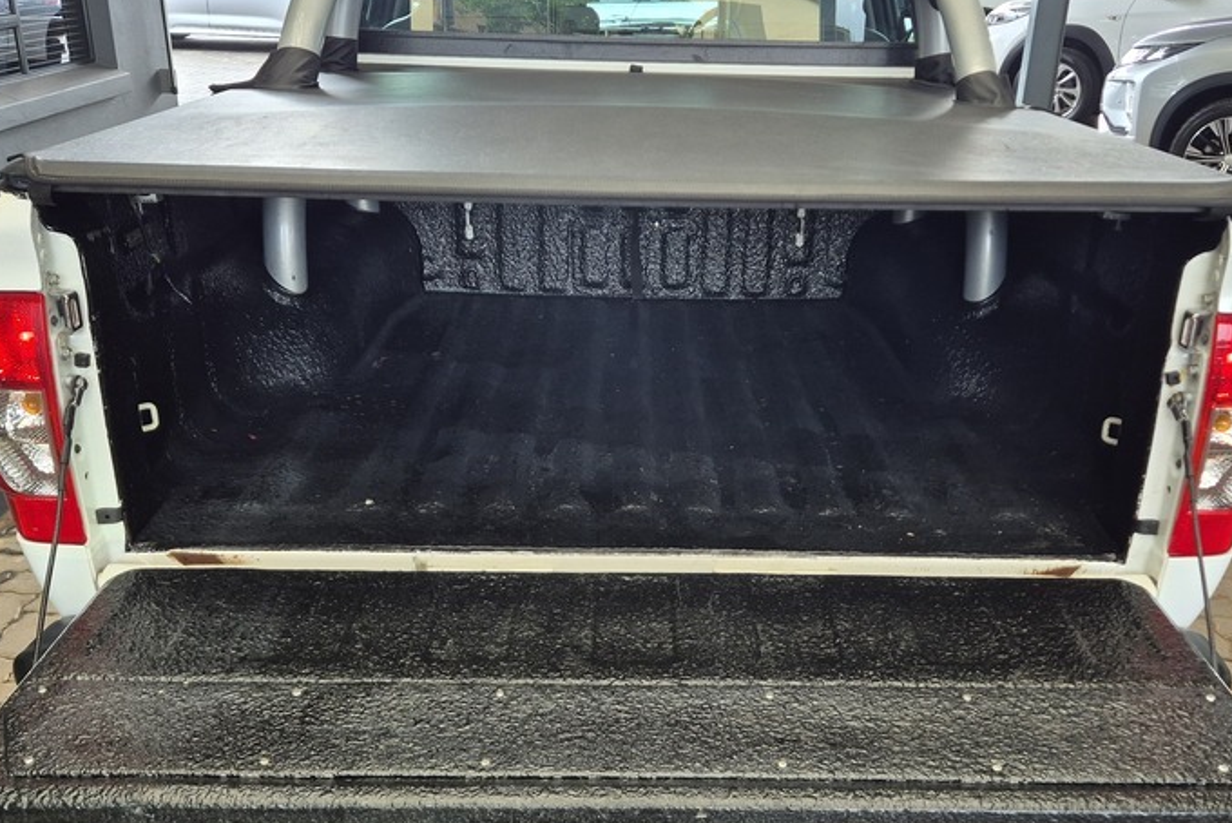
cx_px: 640
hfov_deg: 53.1
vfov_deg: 36.8
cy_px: 484
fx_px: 1232
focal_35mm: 36
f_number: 1.8
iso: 80
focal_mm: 5.4
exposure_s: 1/180
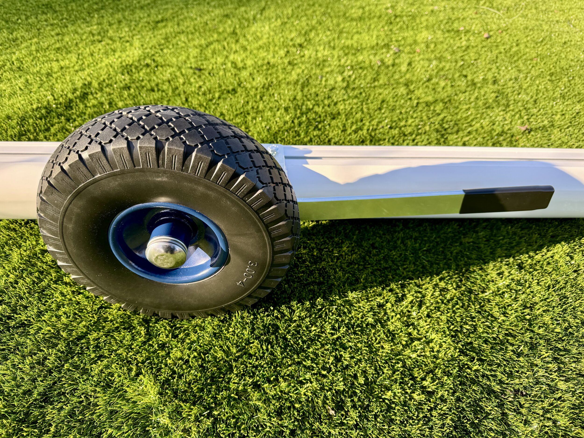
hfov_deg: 71.6
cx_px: 292
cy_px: 219
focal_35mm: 24
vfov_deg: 56.8
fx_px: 405
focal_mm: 6.76
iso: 80
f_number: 1.78
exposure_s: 1/495
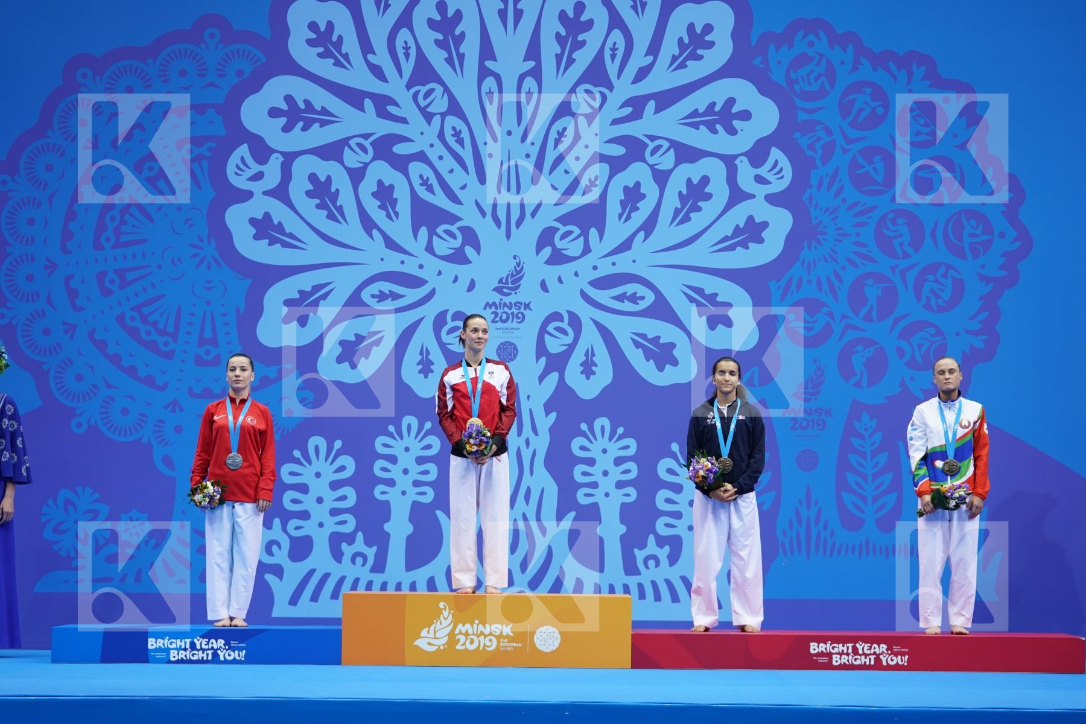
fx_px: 3439
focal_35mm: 114
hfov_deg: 17.9
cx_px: 543
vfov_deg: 12.0
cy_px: 362
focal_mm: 114
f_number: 2.8
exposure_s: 1/250
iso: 320
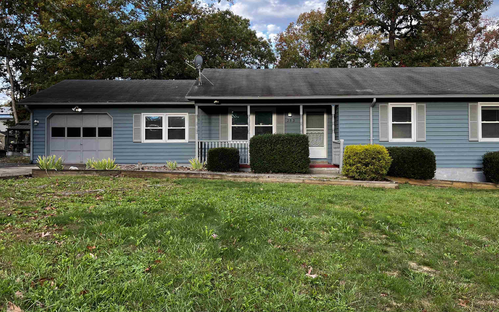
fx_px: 381
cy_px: 147
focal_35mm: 28
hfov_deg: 66.5
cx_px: 253
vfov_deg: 44.5
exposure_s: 1/221
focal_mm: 5.1
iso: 50
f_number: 1.6
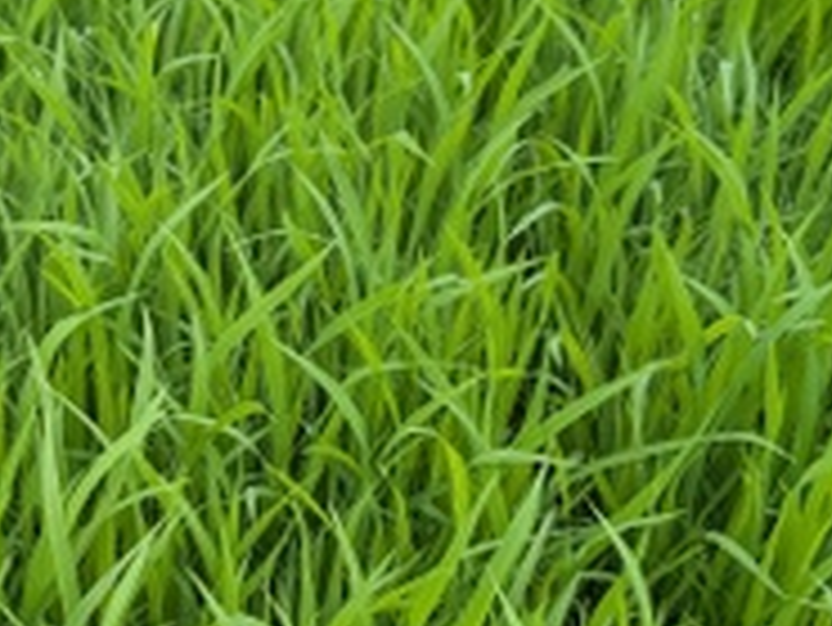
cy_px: 513
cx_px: 58
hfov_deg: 26.7
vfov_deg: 20.8
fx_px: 1684
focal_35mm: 70
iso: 53
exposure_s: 1/200
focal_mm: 4.38
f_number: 1.73
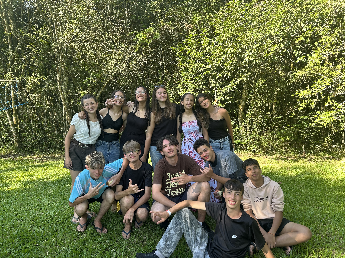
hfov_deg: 67.3
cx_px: 172
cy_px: 129
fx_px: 259
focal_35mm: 26
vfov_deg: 53.1
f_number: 1.5
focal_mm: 5.7
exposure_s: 1/143
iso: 32
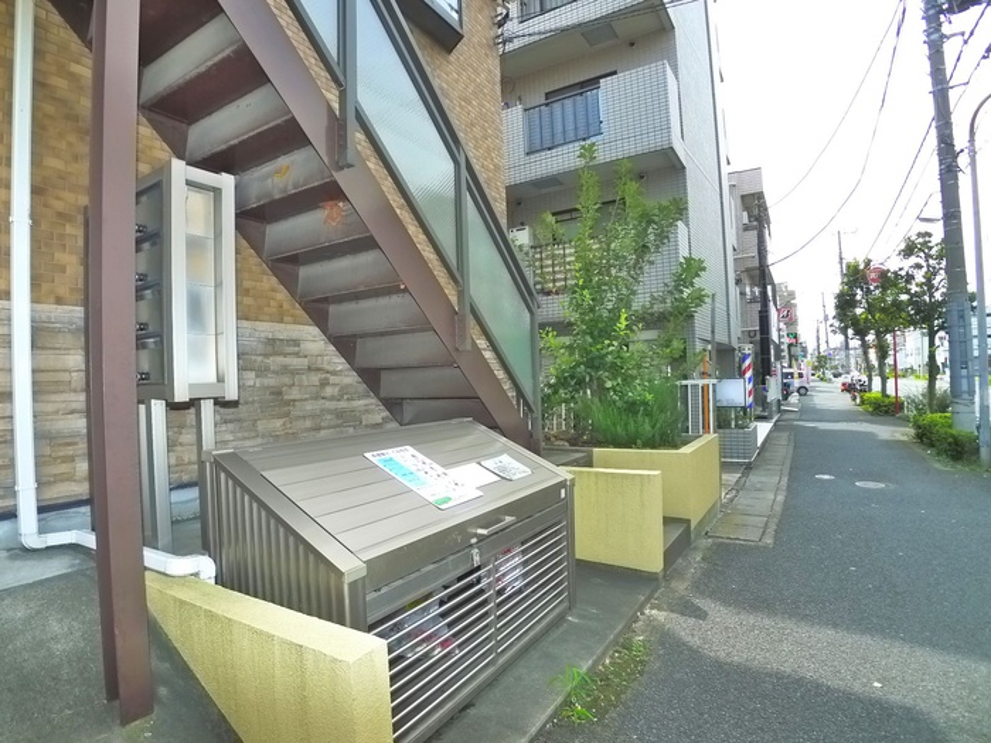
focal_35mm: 24
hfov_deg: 71.6
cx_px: 496
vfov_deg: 56.8
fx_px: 687
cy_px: 372
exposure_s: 1/400
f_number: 2.8
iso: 400
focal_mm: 5.1
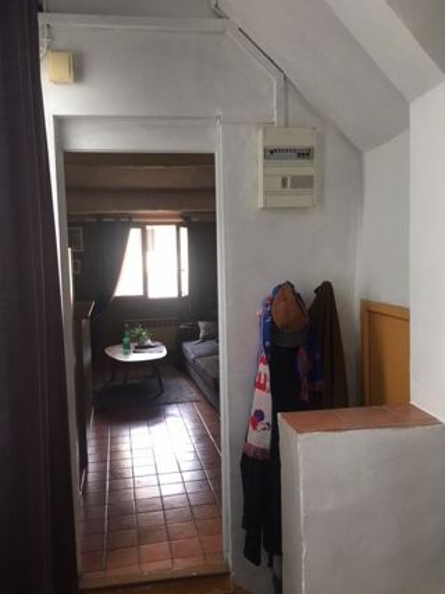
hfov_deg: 48.2
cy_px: 297
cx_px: 222
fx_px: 497
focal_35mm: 29
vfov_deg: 61.7
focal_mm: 4.15
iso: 50
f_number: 2.2
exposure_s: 1/33
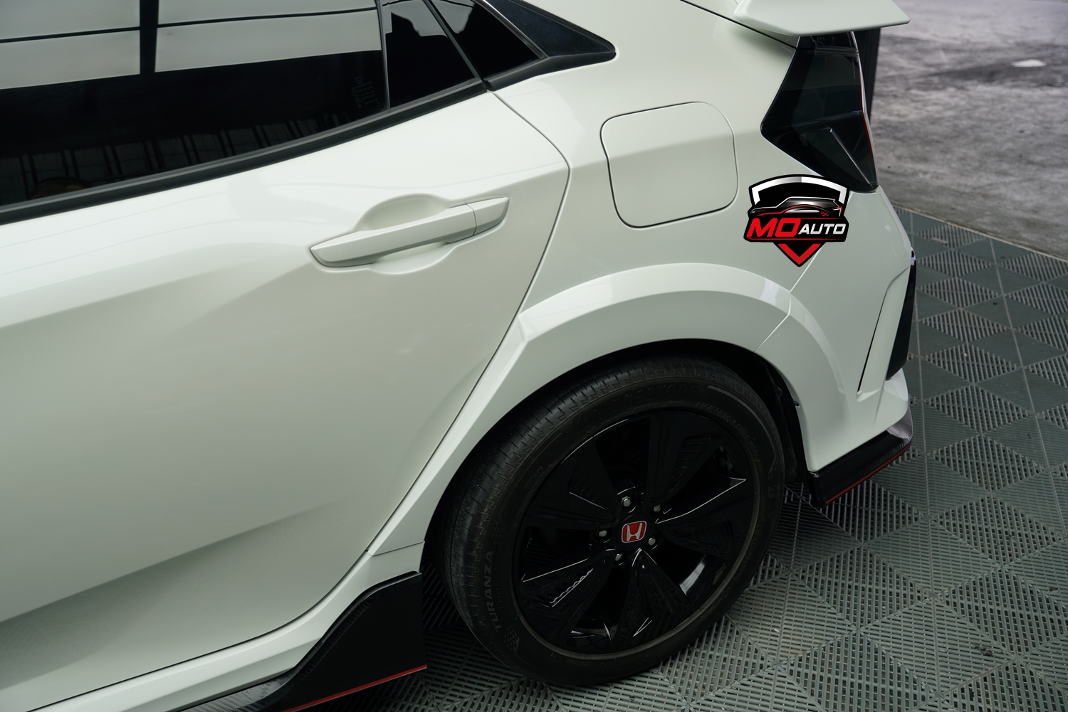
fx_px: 979
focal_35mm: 33
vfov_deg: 40.0
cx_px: 534
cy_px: 356
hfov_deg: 57.2
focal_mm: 33
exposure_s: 1/80
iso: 100
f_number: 4.5
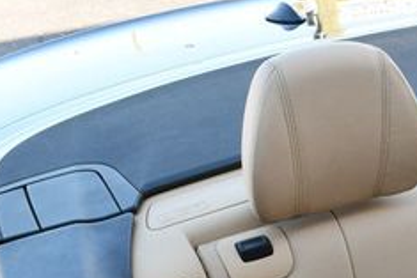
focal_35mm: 98
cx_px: 529
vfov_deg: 13.7
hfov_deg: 19.3
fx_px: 1136
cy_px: 308
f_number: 5.6
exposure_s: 1/250
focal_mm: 18
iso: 400
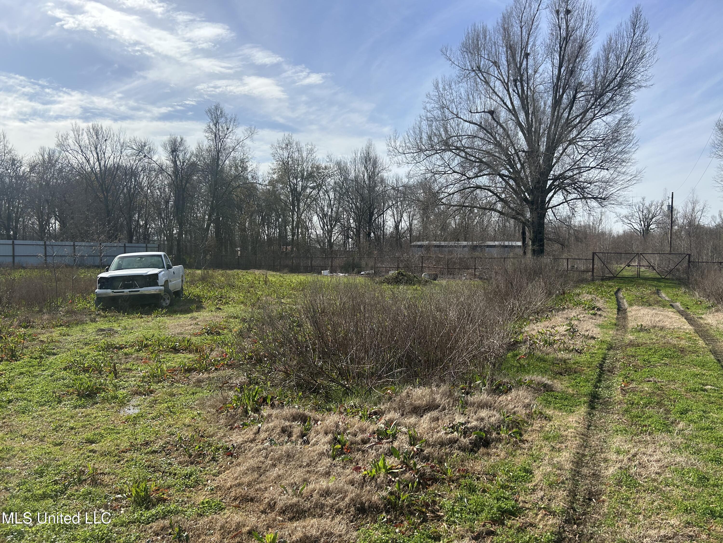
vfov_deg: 53.1
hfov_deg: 67.3
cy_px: 272
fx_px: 543
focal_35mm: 26
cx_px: 362
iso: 50
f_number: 1.5
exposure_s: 1/5076
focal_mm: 5.7
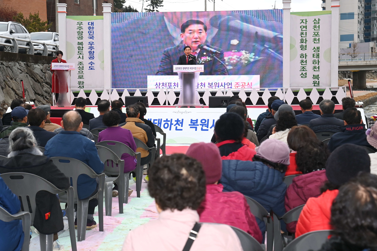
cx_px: 188
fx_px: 576
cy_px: 126
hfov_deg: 36.2
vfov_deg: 24.6
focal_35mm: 55
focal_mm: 55
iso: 400
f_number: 6.3
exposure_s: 1/500
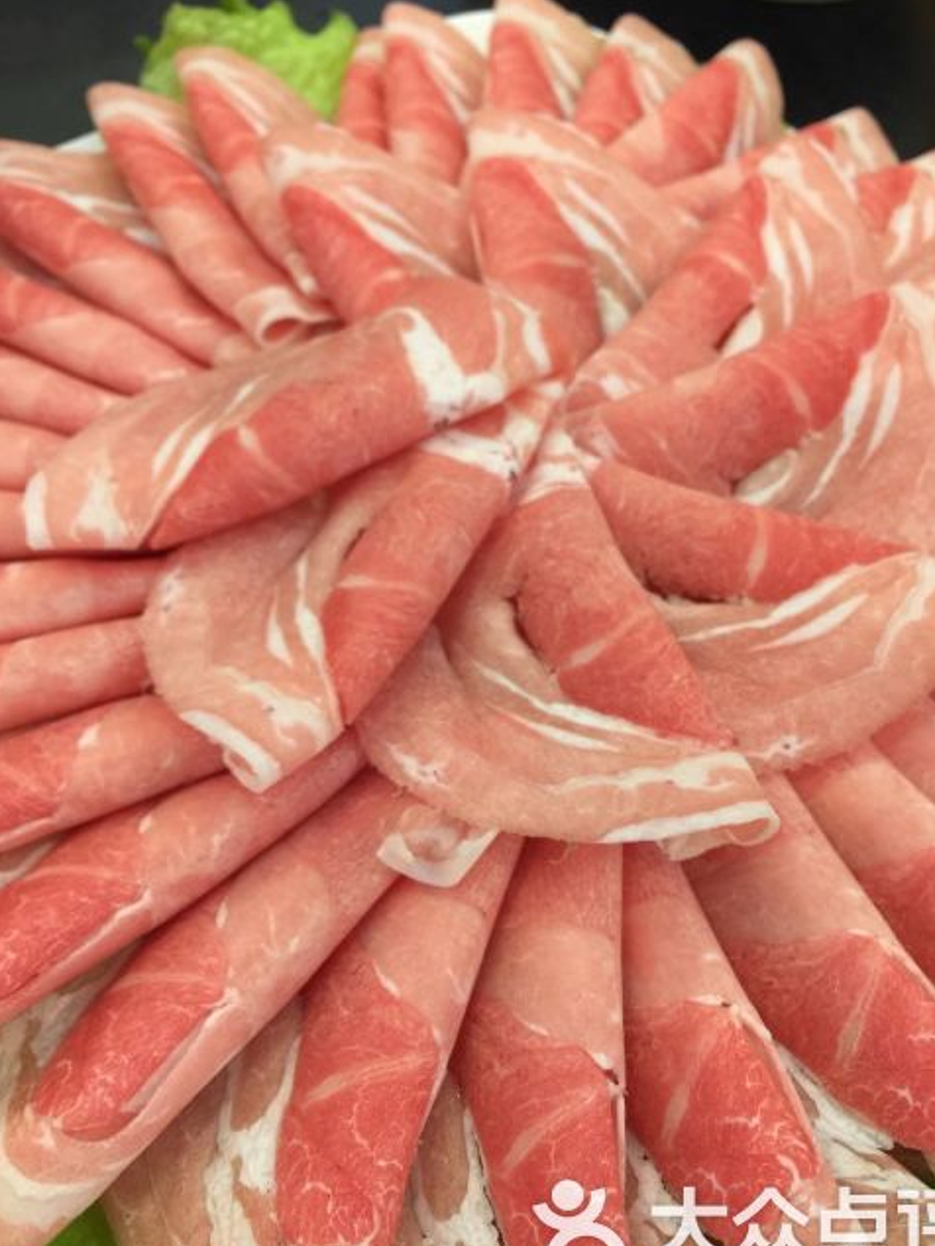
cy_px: 641
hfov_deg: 44.1
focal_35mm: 32
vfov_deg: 56.8
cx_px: 510
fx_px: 1152
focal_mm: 4.15
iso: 80
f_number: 2.2
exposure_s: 1/17
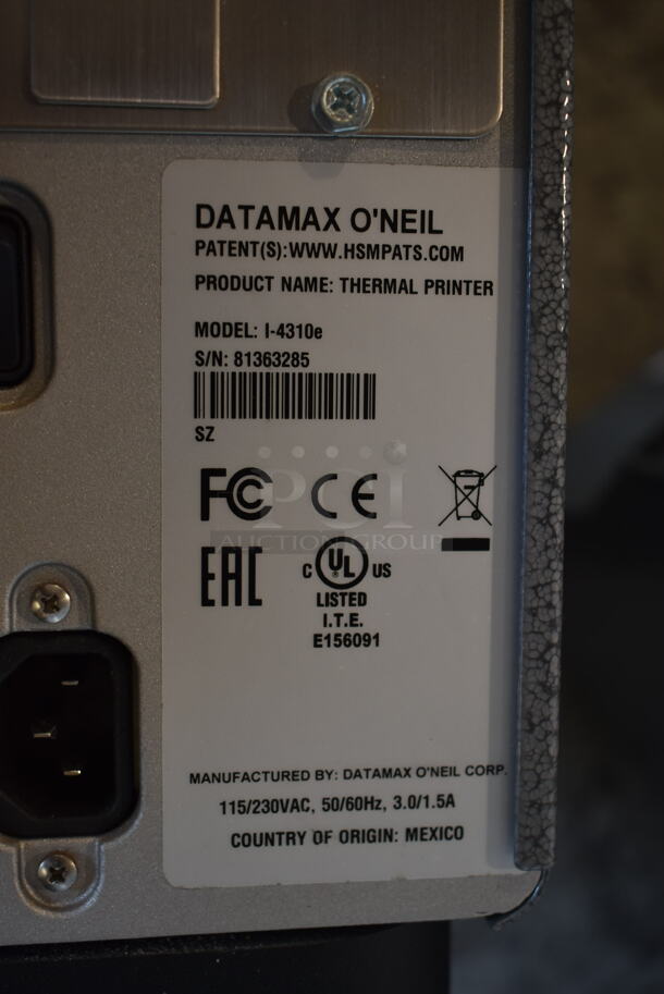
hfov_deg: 29.0
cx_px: 332
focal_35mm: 46
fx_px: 1284
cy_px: 497
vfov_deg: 42.3
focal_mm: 31
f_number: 4.2
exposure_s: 1/50
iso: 320
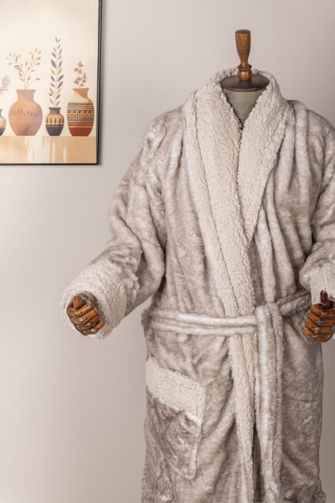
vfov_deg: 23.9
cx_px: 168
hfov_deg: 16.1
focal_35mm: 85
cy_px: 252
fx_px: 1186
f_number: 10
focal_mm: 85
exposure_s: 1/160
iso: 100
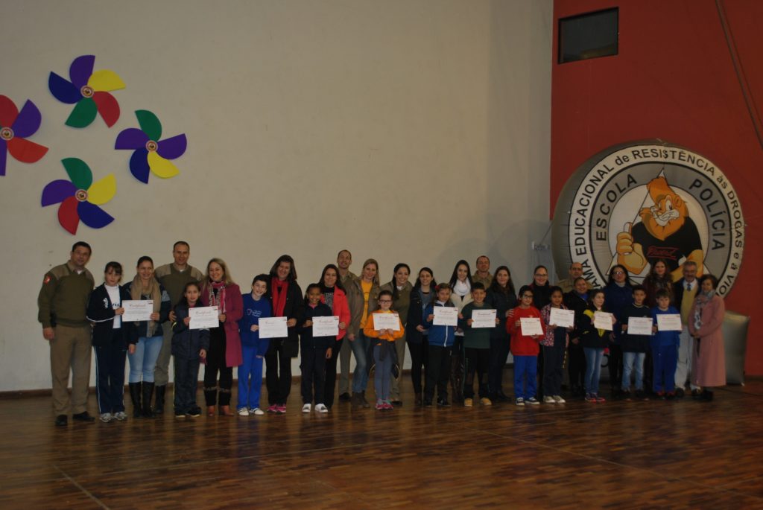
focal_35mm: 39
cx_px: 382
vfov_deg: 34.3
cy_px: 255
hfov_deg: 49.5
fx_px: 827
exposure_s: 1/60
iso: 250
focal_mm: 26
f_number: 4.5
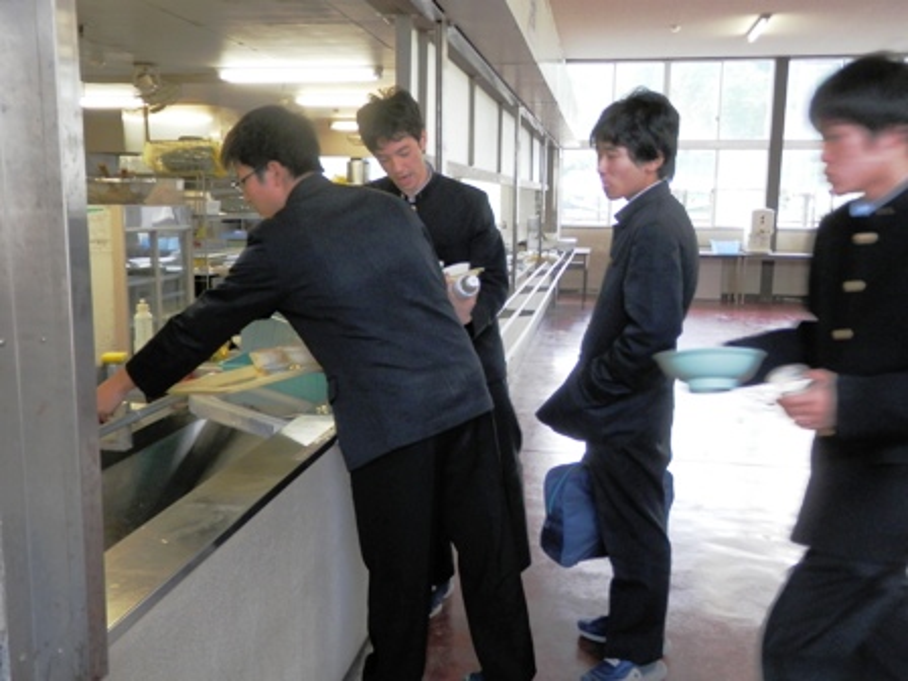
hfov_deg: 55.4
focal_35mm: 33
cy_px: 340
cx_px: 454
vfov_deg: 42.9
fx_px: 866
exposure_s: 1/40
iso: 200
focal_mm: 6
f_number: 3.4
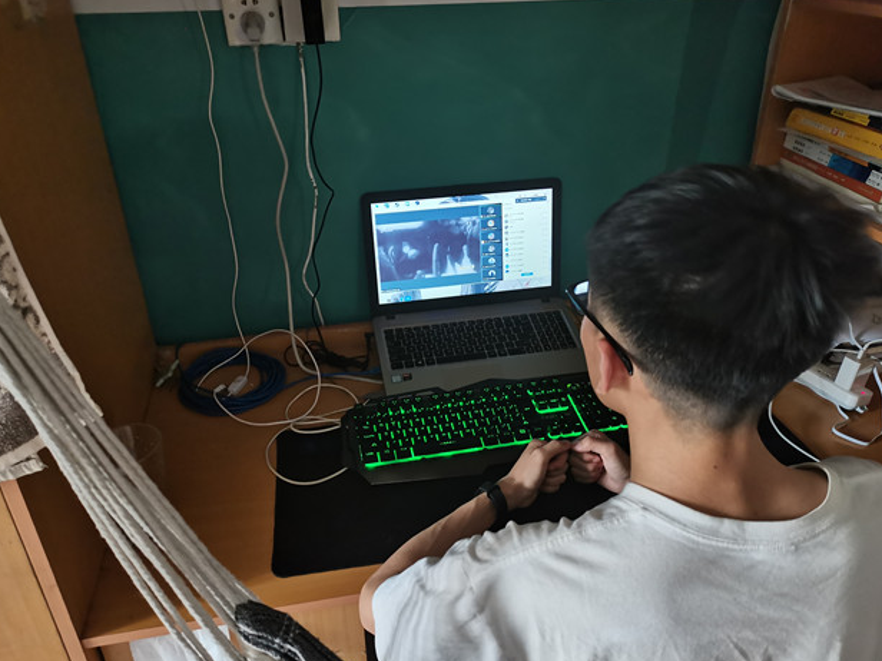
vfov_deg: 51.4
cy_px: 325
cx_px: 437
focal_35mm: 27
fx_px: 688
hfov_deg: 65.3
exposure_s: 1/33.3
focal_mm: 5.58
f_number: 1.8
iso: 800
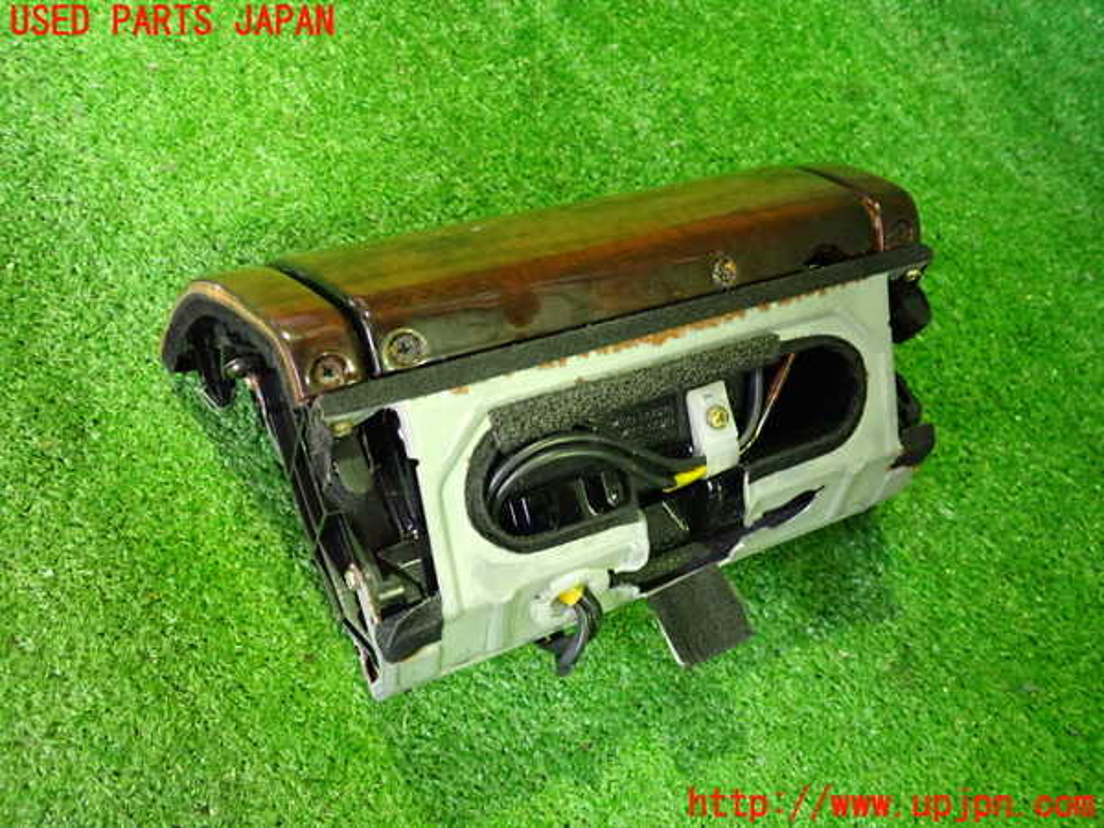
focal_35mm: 30
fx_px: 957
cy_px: 414
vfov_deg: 46.8
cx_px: 552
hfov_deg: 60.0
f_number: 2.3
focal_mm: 5.4
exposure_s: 1/25
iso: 800
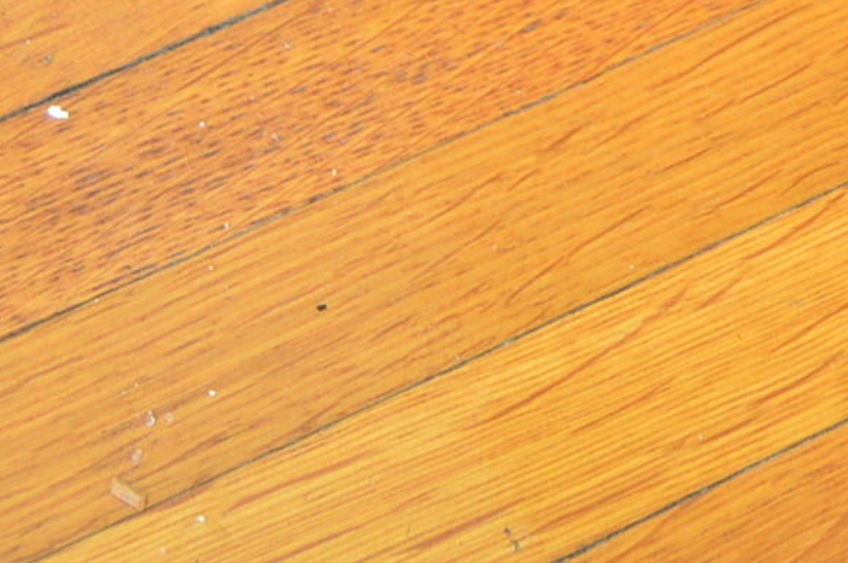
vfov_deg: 7.6
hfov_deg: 11.7
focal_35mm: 170
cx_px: 1175
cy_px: -694
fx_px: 4000
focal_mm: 22
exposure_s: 1/160
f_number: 3.5
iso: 200
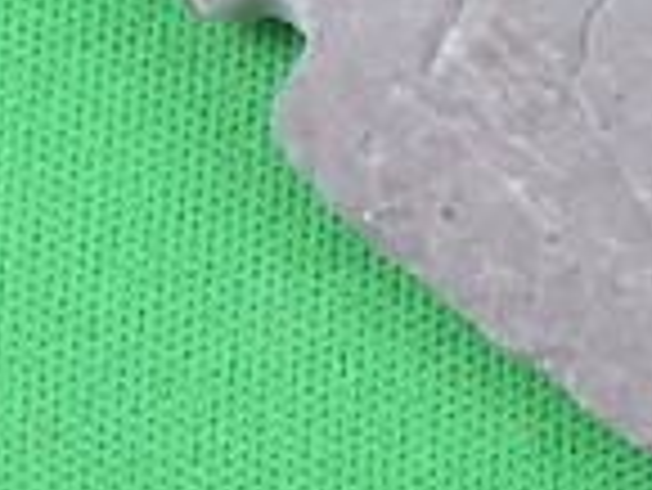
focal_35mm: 176
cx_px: 1311
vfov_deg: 8.4
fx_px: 3318
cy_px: 607
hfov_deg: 10.3
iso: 800
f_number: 3.6
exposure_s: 1/100
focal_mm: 5.9
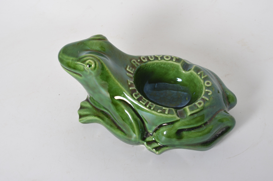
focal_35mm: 75
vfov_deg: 18.1
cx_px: 136
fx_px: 568
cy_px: 90
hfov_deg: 27.0
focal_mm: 50
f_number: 11
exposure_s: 1/125
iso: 100
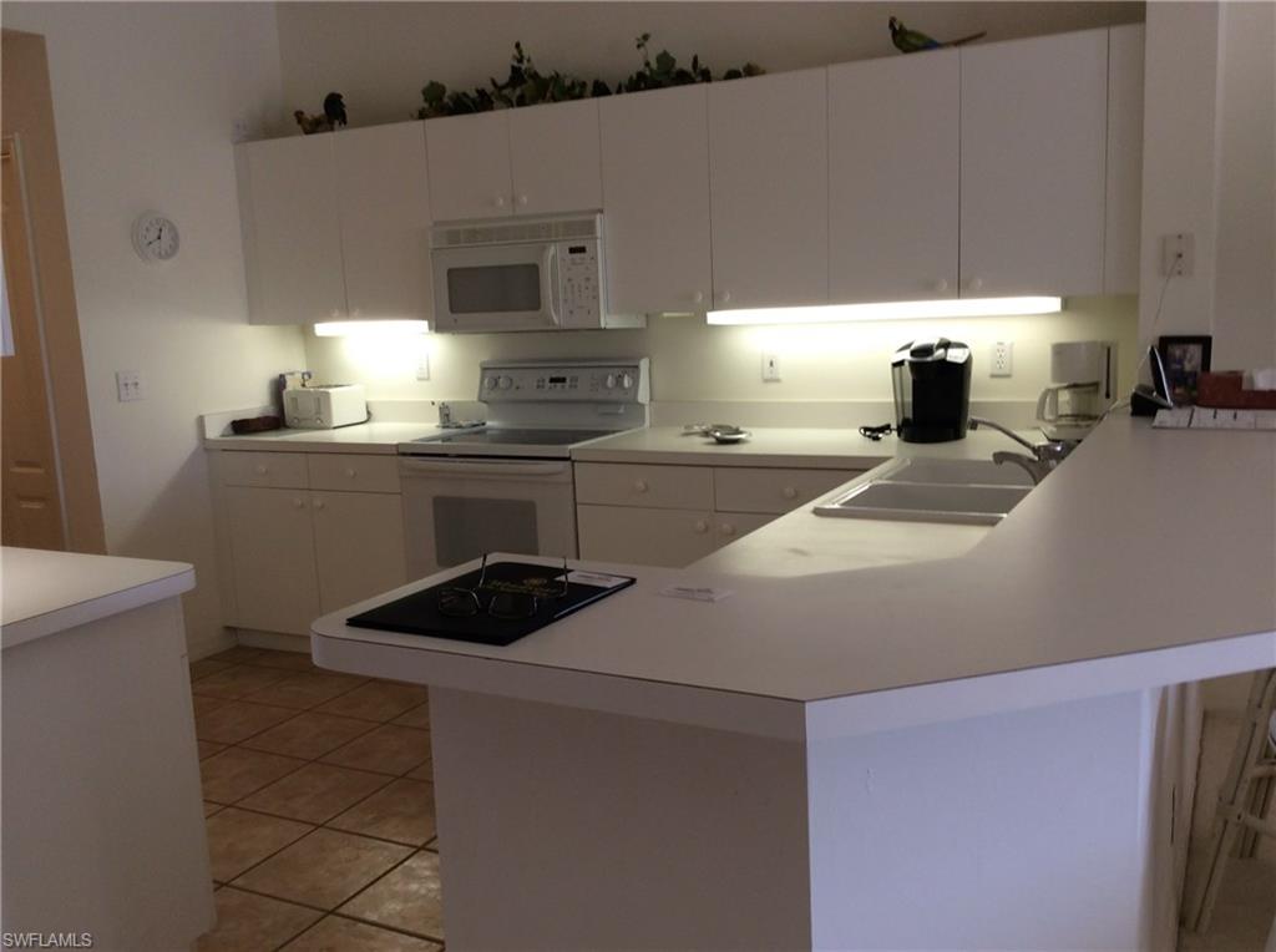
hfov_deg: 56.9
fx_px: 1177
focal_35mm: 32
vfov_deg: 44.0
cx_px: 638
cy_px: 476
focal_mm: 3.3
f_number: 2.4
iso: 40
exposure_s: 1/24
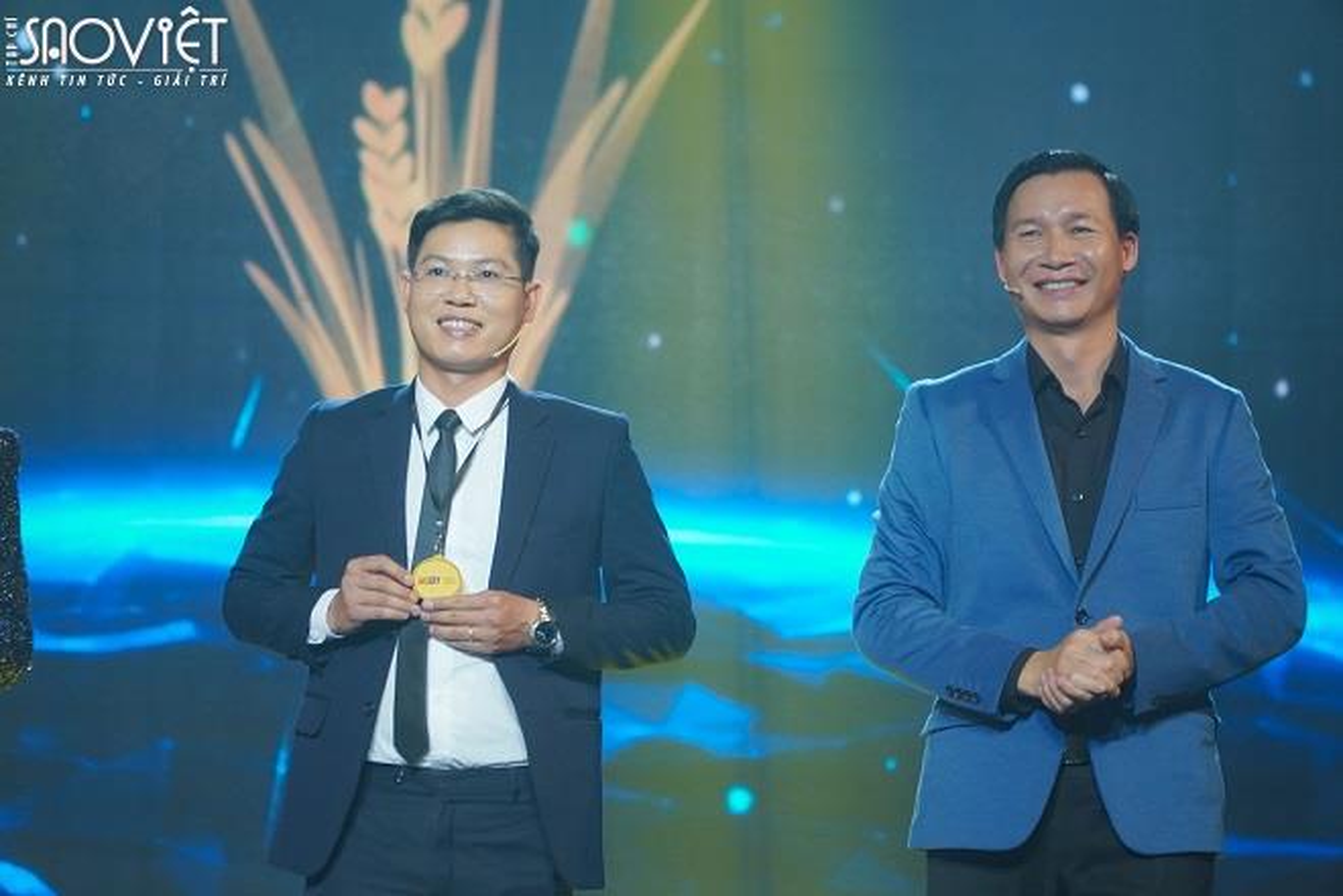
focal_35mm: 158
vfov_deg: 8.7
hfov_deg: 13.0
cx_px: 672
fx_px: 5875
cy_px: 448
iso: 1000
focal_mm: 105
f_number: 4
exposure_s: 1/125
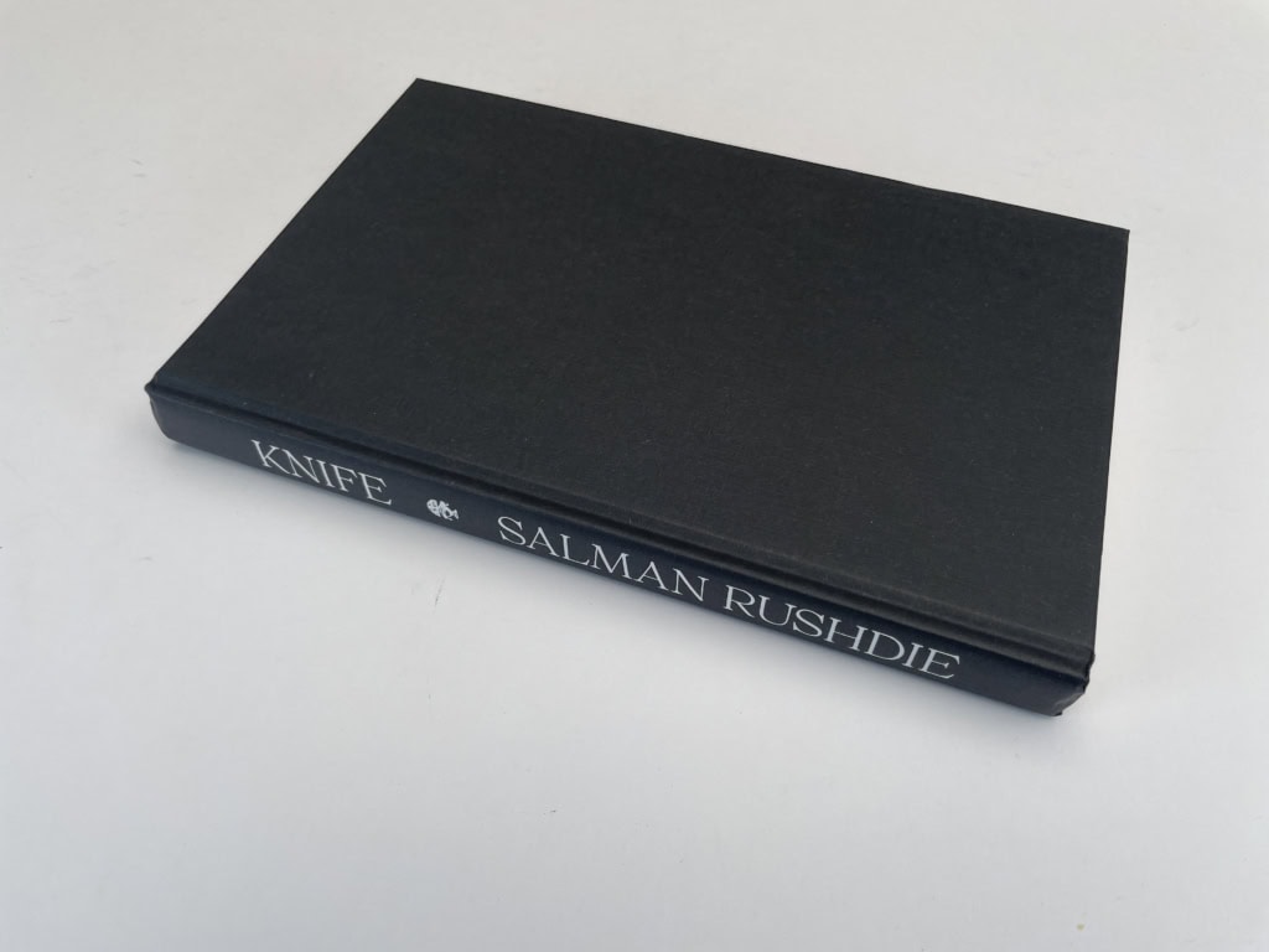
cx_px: 634
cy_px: 476
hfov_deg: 67.3
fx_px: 953
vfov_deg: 53.1
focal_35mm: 26
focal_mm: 4.2
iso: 32
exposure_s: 1/344
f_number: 1.6
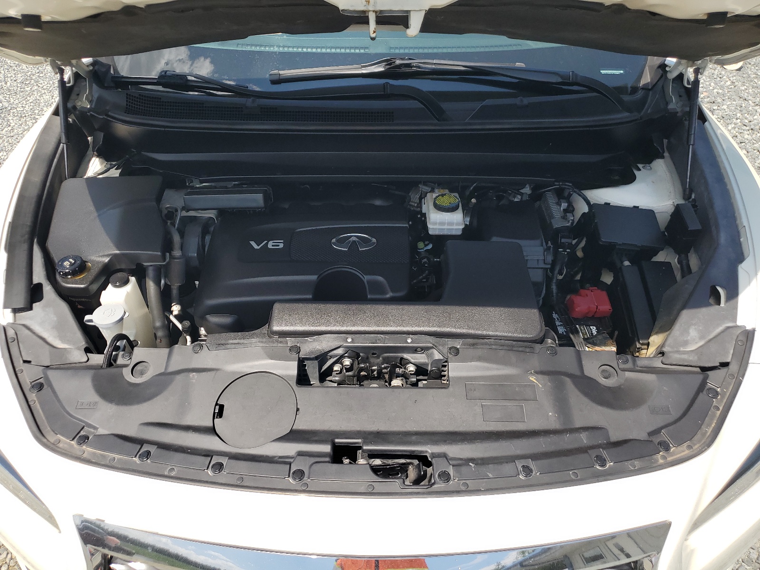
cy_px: 285
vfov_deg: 53.1
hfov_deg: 67.3
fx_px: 571
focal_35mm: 26
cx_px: 380
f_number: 1.5
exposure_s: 1/2000
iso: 50
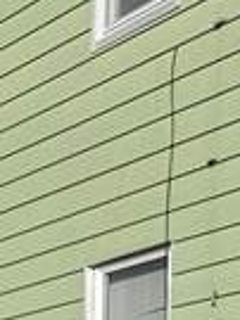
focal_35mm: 137
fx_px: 1268
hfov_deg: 9.3
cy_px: 616
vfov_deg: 12.8
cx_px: -399
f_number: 1.78
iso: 80
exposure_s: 1/6711
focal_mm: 6.76
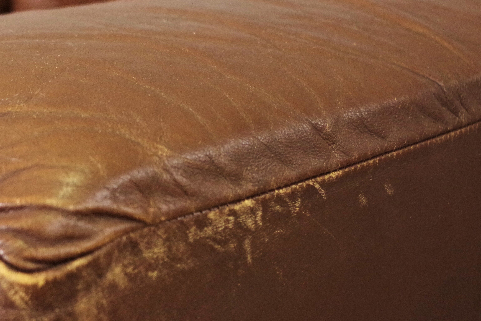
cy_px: 11
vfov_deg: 16.4
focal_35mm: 82
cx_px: 76
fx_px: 1096
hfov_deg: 24.3
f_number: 4
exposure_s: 1/60
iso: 1600
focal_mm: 28.13
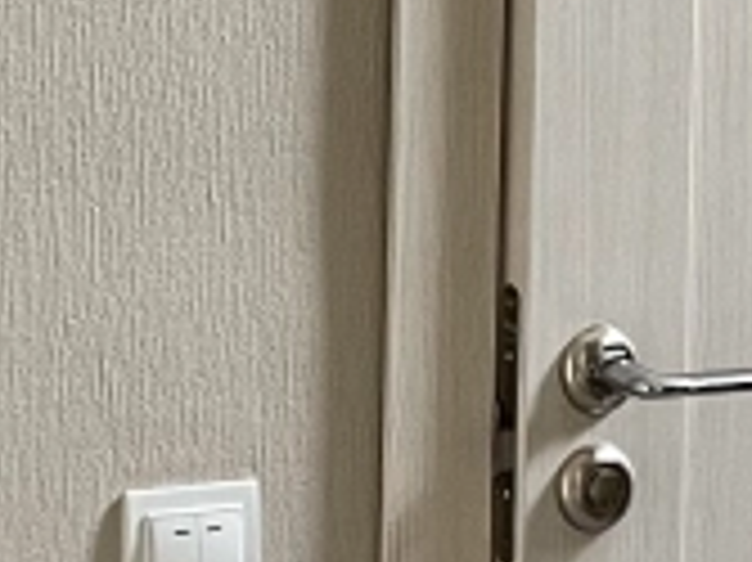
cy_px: -259
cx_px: 104
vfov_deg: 7.5
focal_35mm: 195
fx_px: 4233
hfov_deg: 10.1
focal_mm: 4.2
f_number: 1.6
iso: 160
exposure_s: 1/60
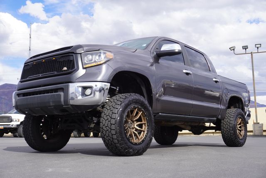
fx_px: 311
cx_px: 133
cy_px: 89
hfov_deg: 46.4
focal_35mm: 42
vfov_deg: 32.0
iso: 100
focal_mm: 28
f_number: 9
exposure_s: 1/125
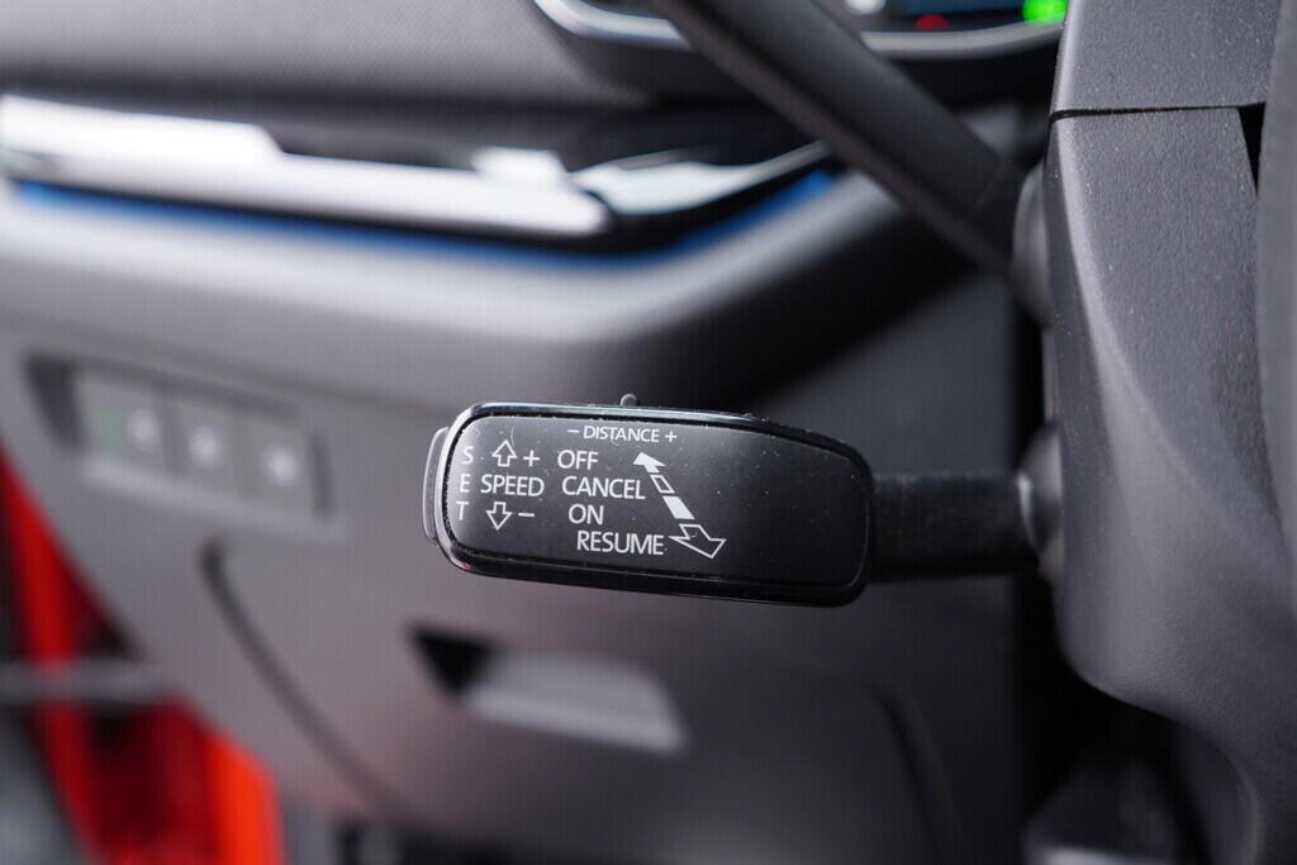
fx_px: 1297
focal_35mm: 36
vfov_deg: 36.9
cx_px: 648
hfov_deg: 53.1
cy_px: 432
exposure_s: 1/40
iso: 400
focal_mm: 24
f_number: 2.8
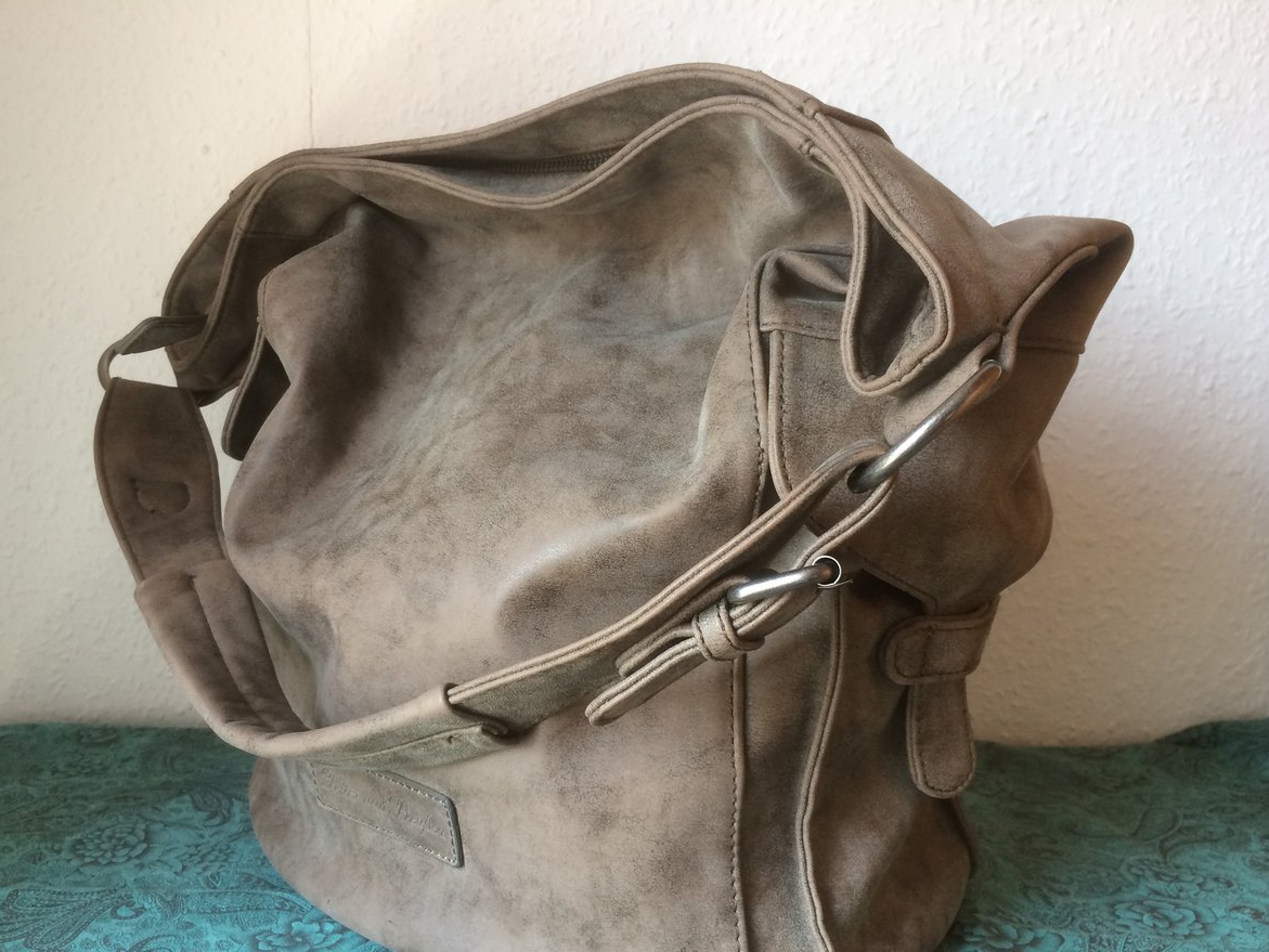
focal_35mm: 33
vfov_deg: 42.9
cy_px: 539
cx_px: 579
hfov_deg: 55.3
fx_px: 1210
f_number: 2.2
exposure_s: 1/33
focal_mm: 4.15
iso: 40
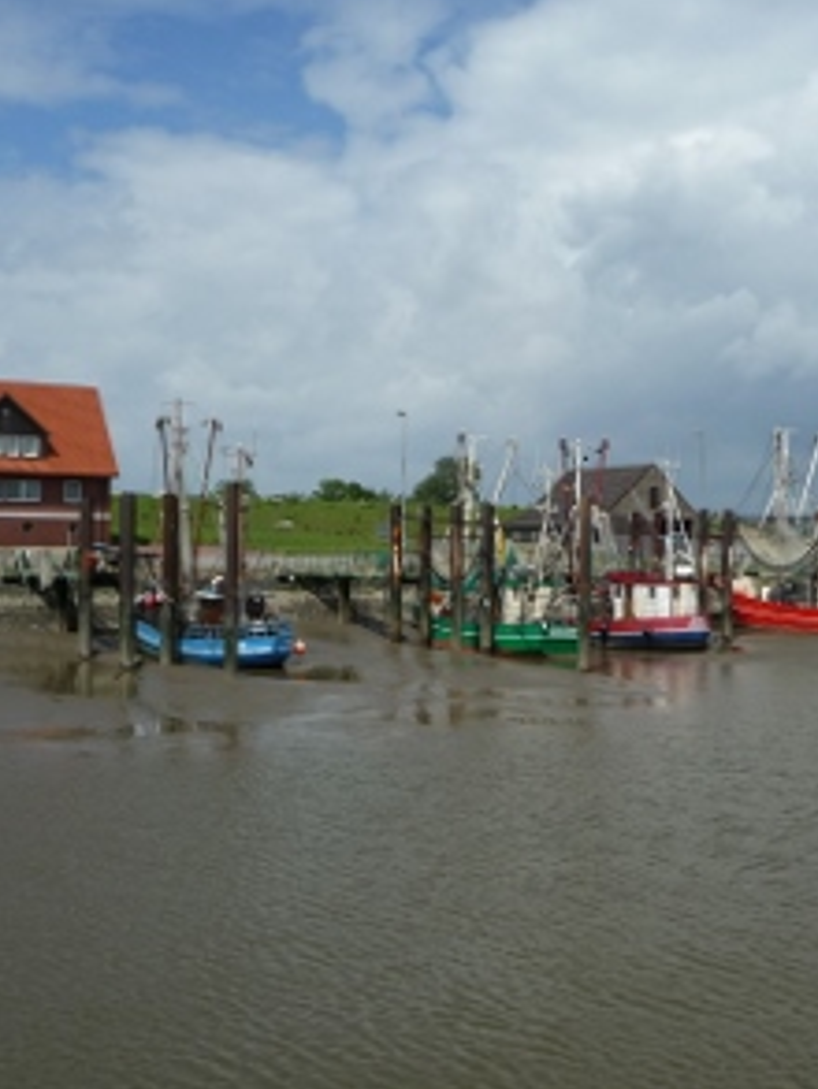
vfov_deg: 45.8
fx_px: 1291
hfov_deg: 35.0
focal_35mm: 41
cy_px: 543
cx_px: 491
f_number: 8
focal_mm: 5
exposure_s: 1/400
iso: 100
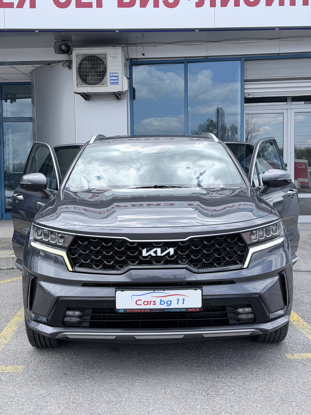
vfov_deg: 39.7
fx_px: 575
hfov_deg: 30.3
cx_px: 156
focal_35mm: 48
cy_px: 208
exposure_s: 1/1931
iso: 64
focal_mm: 6.76
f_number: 1.78
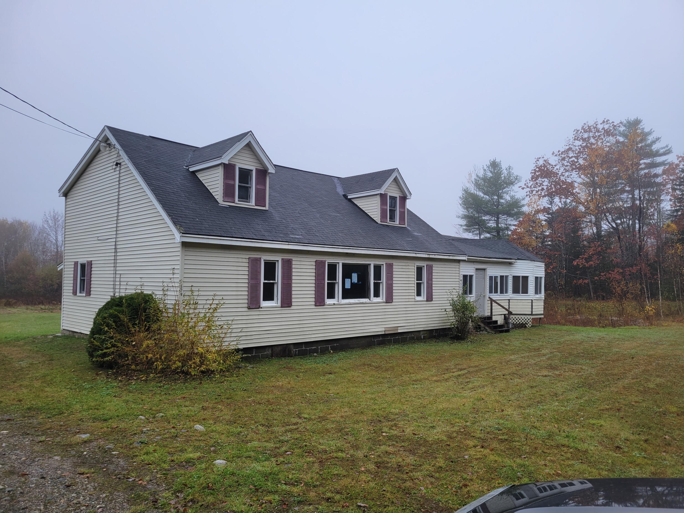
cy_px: 256
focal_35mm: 26
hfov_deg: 67.3
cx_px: 342
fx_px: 514
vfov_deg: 53.1
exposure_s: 1/191
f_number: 1.8
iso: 40
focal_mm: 5.4
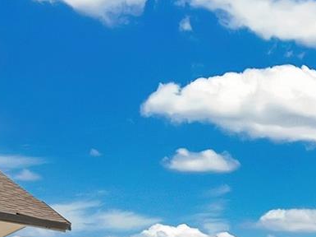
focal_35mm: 64
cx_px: 256
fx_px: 584
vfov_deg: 19.5
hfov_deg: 29.5
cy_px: 372
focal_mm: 16
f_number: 8
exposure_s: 1/500
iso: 100
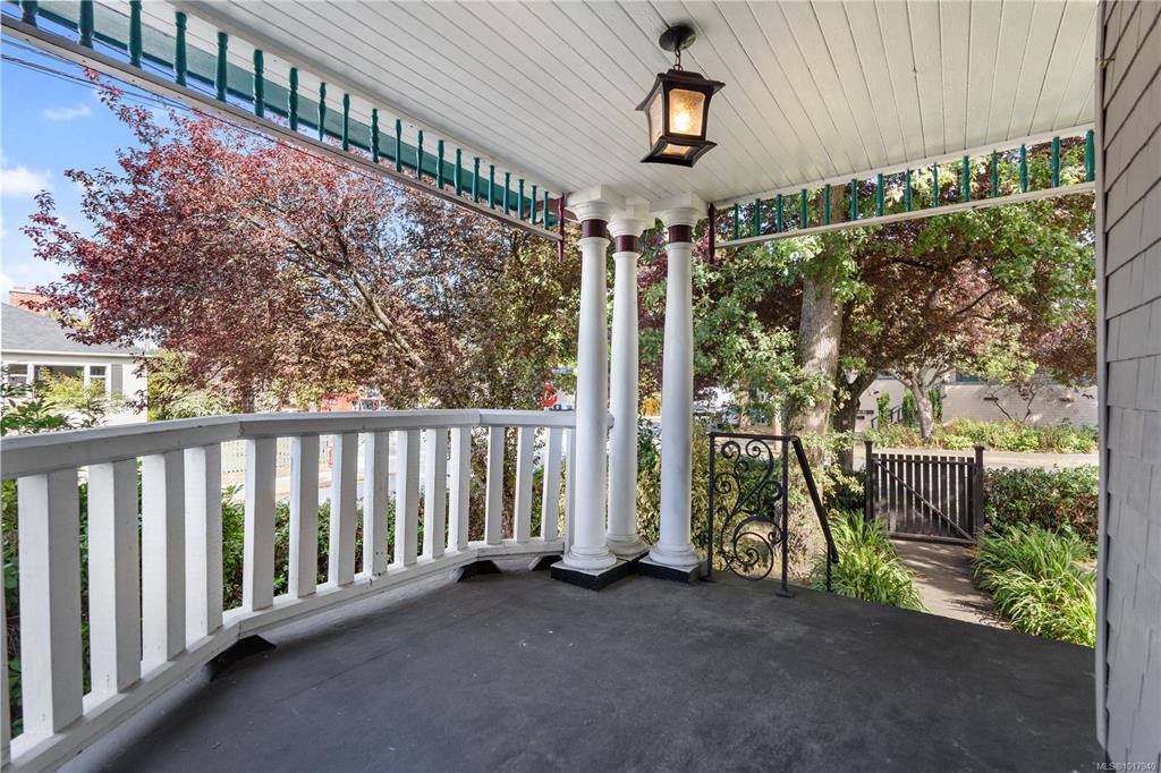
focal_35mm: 16
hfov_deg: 96.8
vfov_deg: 73.7
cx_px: 580
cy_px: 386
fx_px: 516
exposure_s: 1/250
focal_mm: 16
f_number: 2.8
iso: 320
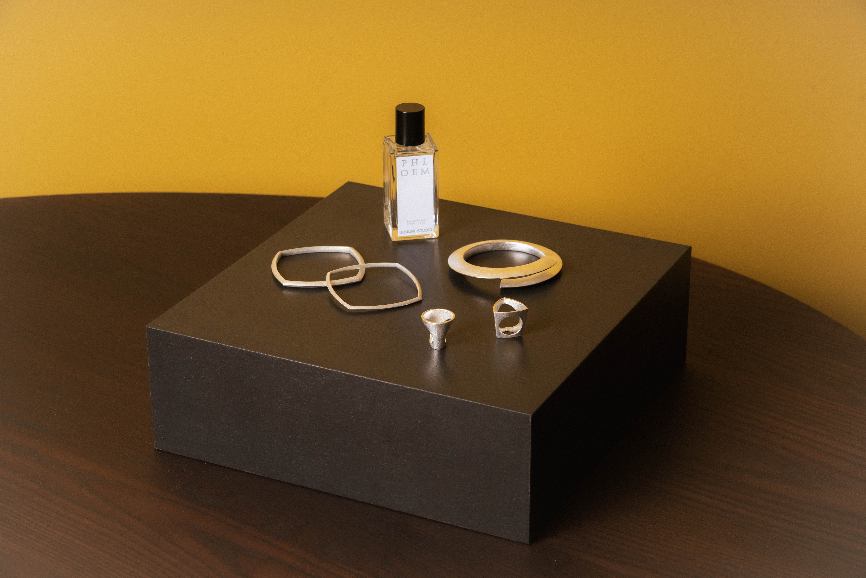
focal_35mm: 87
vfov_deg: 15.7
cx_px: 433
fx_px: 2093
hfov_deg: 23.4
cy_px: 289
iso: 400
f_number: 10
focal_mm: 87
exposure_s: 1/160
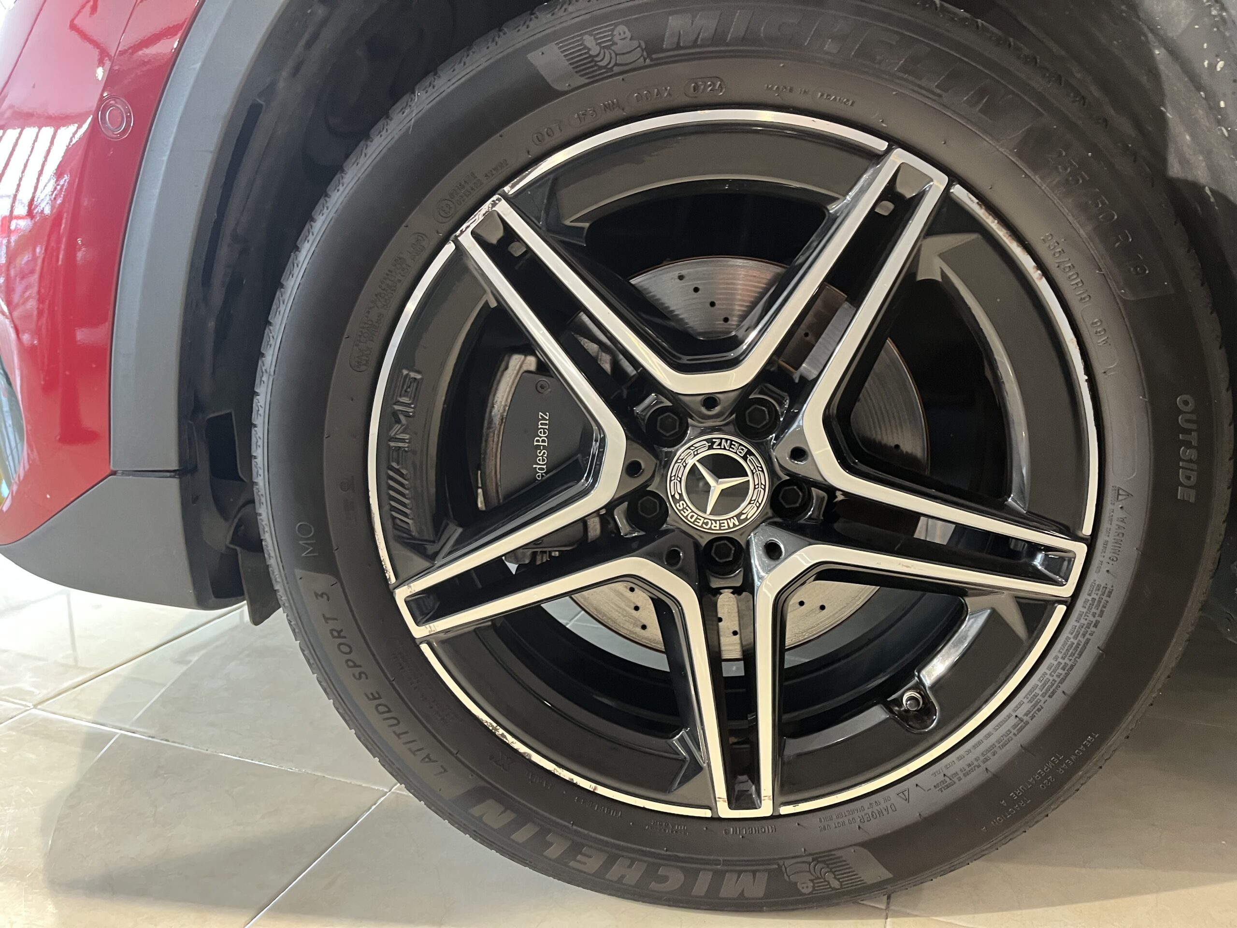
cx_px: 618
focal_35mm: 26
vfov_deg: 53.1
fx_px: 929
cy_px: 464
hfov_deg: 67.3
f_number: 1.6
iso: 250
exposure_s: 1/50
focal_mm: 5.1
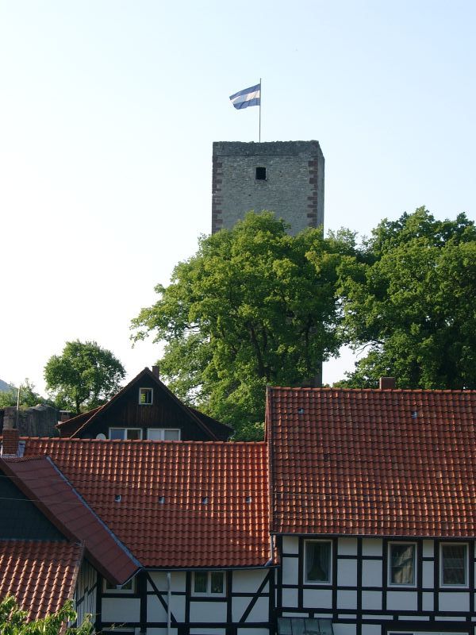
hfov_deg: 17.2
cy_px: 318
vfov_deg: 22.8
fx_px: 1577
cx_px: 238
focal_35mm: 86
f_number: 4
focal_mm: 17.86
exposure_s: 1/299
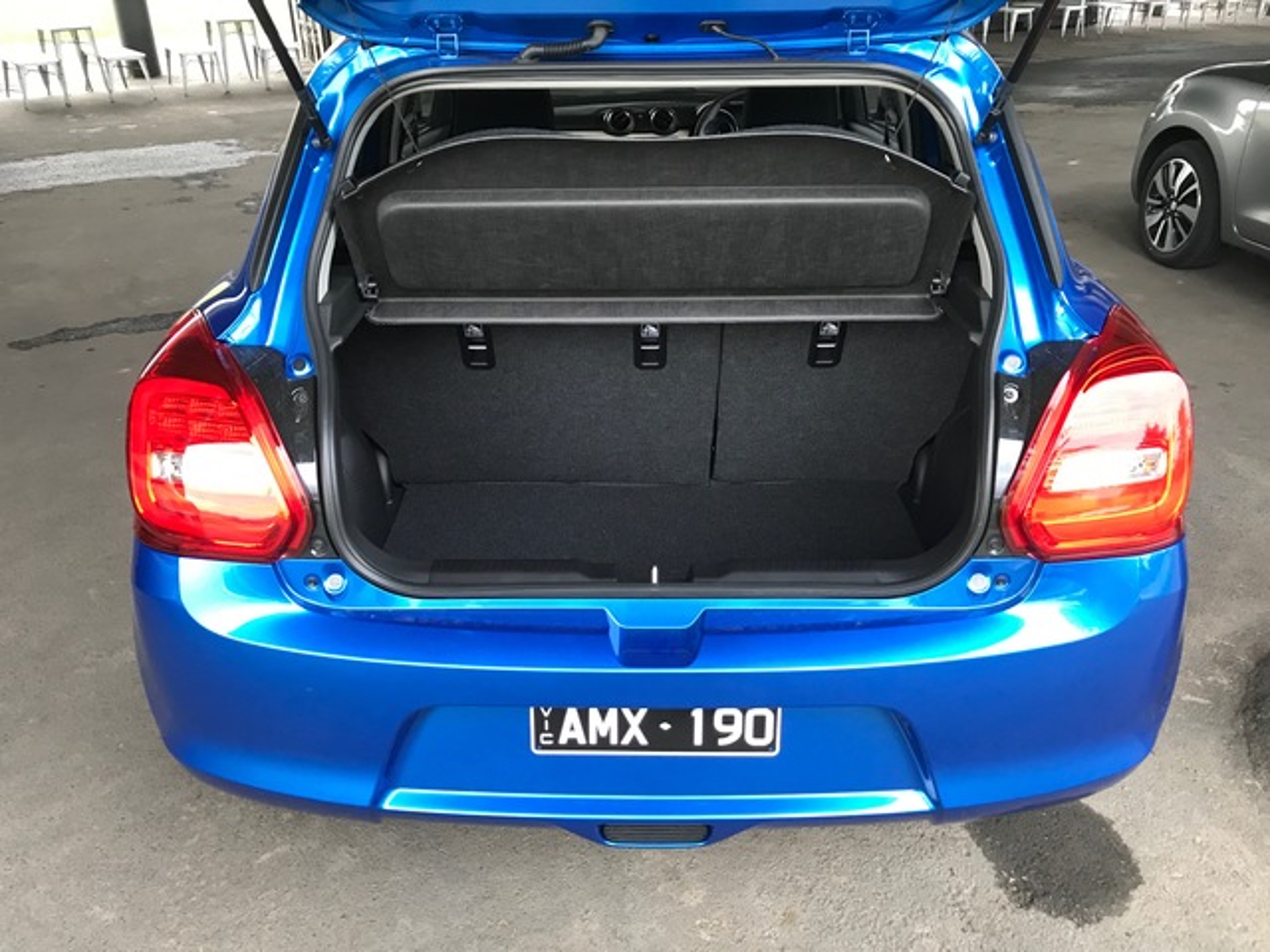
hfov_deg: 63.4
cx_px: 635
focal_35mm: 28
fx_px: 1027
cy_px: 476
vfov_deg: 49.7
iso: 40
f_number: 1.8
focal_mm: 3.99
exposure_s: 1/25
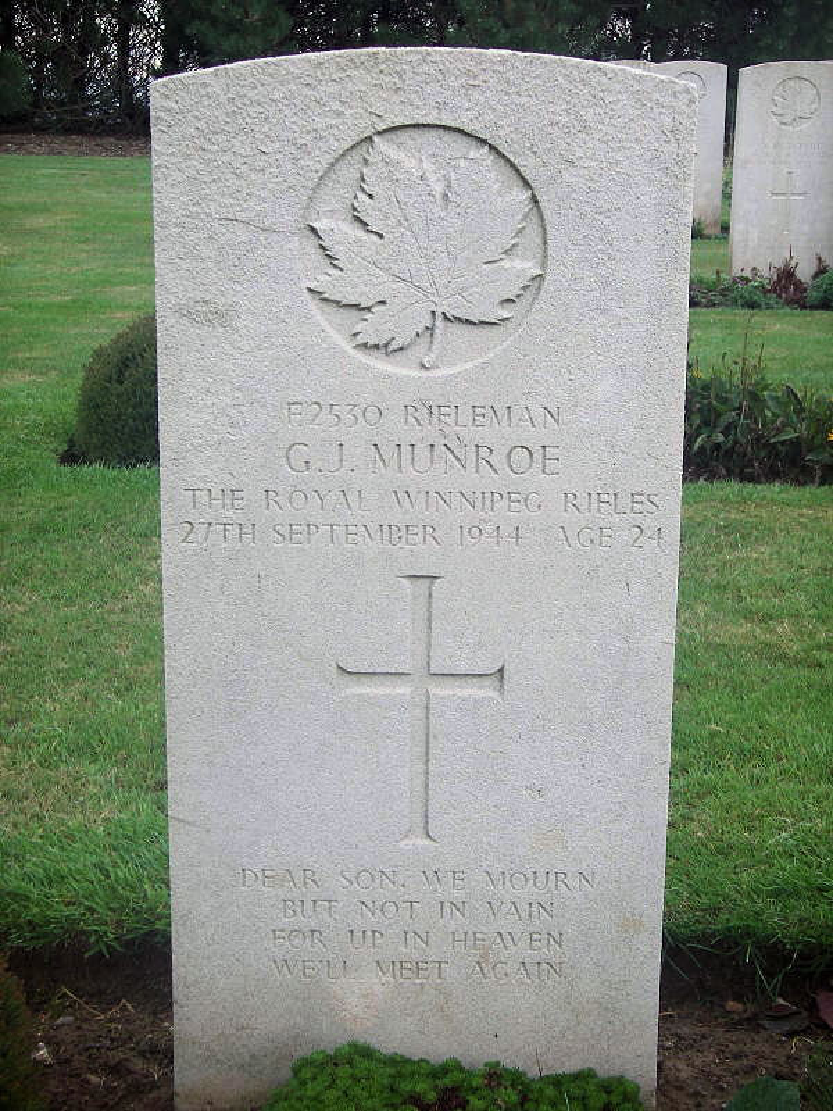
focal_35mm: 55
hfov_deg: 26.6
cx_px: 416
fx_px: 1765
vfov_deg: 34.9
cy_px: 556
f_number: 3.6
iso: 64
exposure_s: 1/60
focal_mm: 9.2
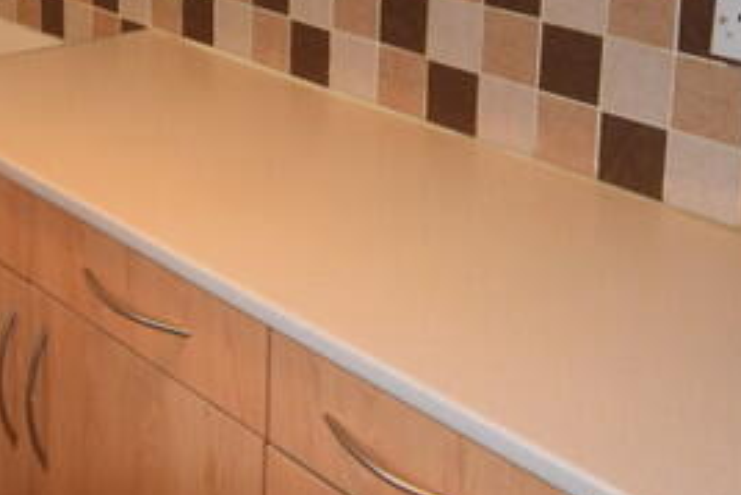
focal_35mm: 66
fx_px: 1358
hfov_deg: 29.5
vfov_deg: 19.5
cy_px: -93
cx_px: 108
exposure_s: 1/80
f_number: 4.5
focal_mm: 11.5
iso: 800
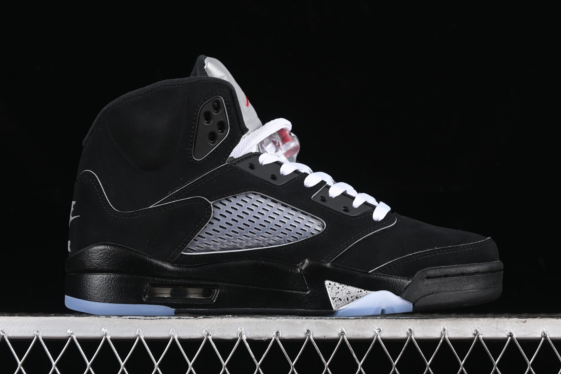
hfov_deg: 25.1
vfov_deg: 16.9
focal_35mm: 81
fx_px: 1262
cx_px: 282
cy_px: 191
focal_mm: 50
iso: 160
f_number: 6.3
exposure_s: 1/50
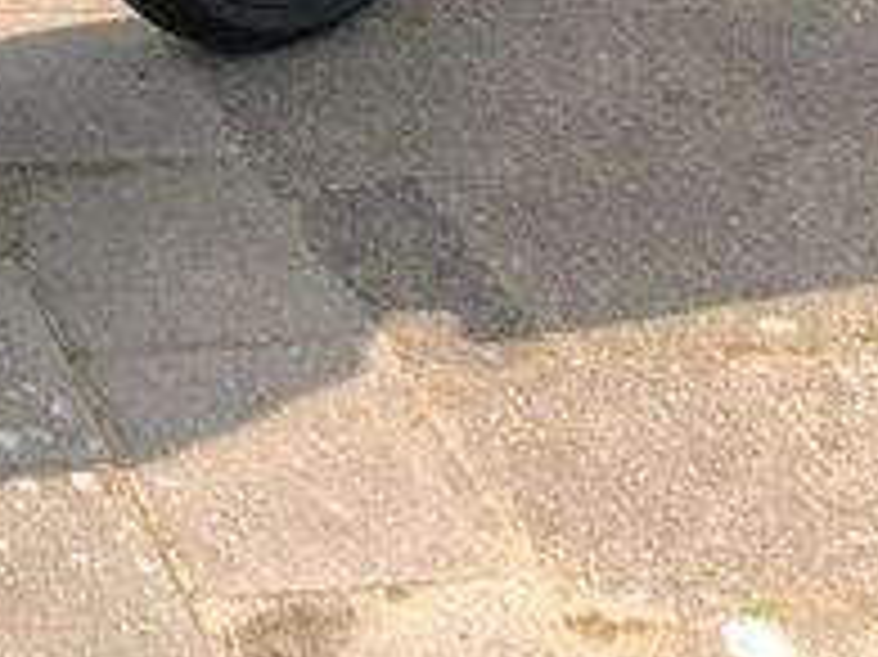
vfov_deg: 14.7
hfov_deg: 18.5
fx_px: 2332
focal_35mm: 92
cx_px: -504
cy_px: -374
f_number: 1.8
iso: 20
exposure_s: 1/333
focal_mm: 3.99
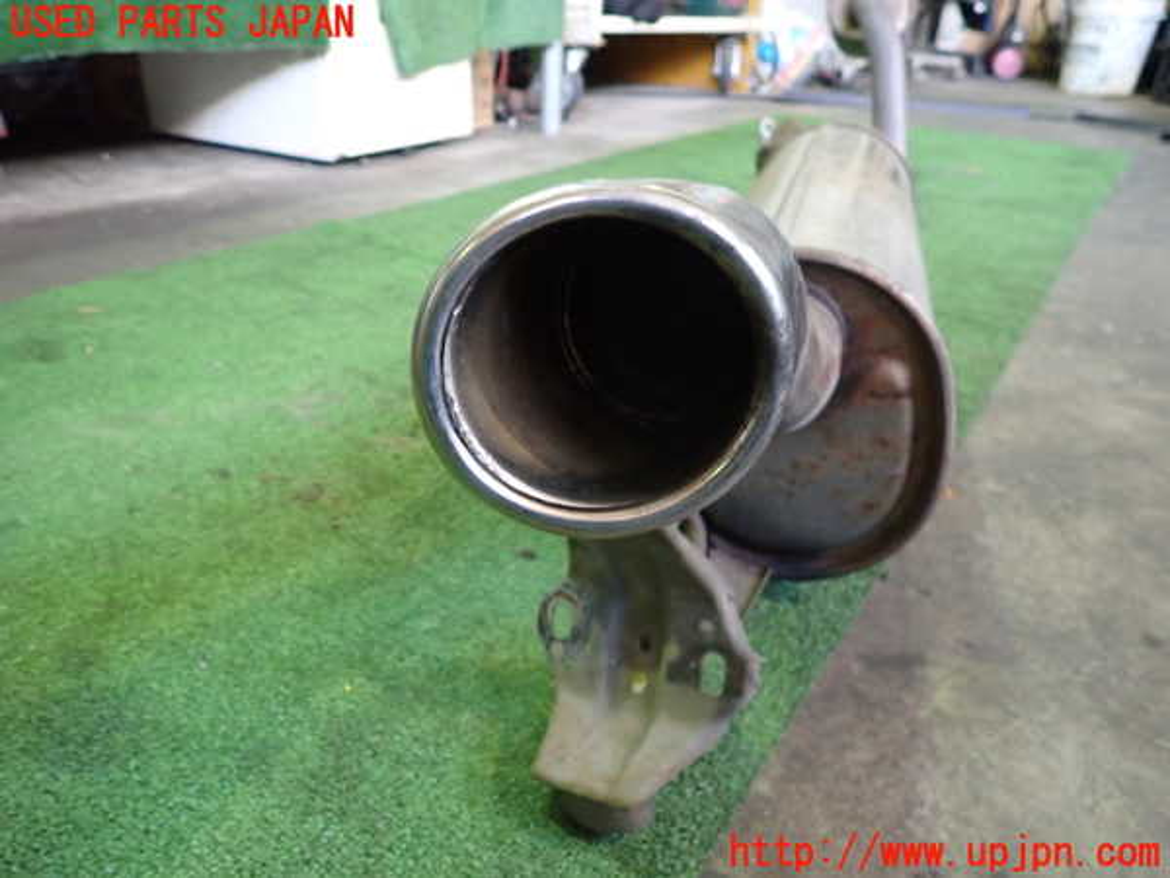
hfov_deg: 69.4
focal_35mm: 25
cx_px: 585
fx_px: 845
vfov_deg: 54.9
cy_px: 439
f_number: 2
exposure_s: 1/30
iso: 640
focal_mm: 4.5
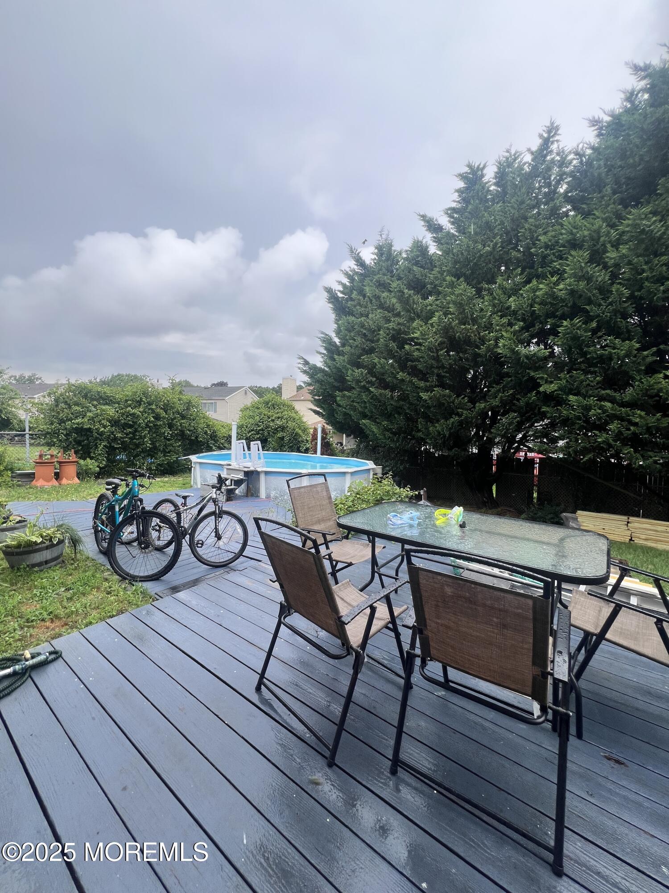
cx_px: 334
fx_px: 335
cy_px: 446
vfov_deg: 106.2
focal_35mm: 13
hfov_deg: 89.9
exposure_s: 1/438
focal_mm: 1.57
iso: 32
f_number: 1.8
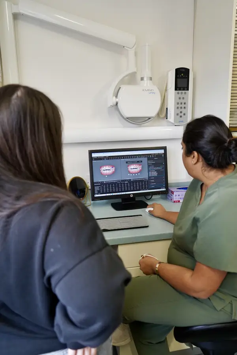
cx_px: 118
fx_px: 286
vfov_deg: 63.7
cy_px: 178
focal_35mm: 29
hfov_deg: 45.0
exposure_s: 1/160
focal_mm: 29
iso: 1000
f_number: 4
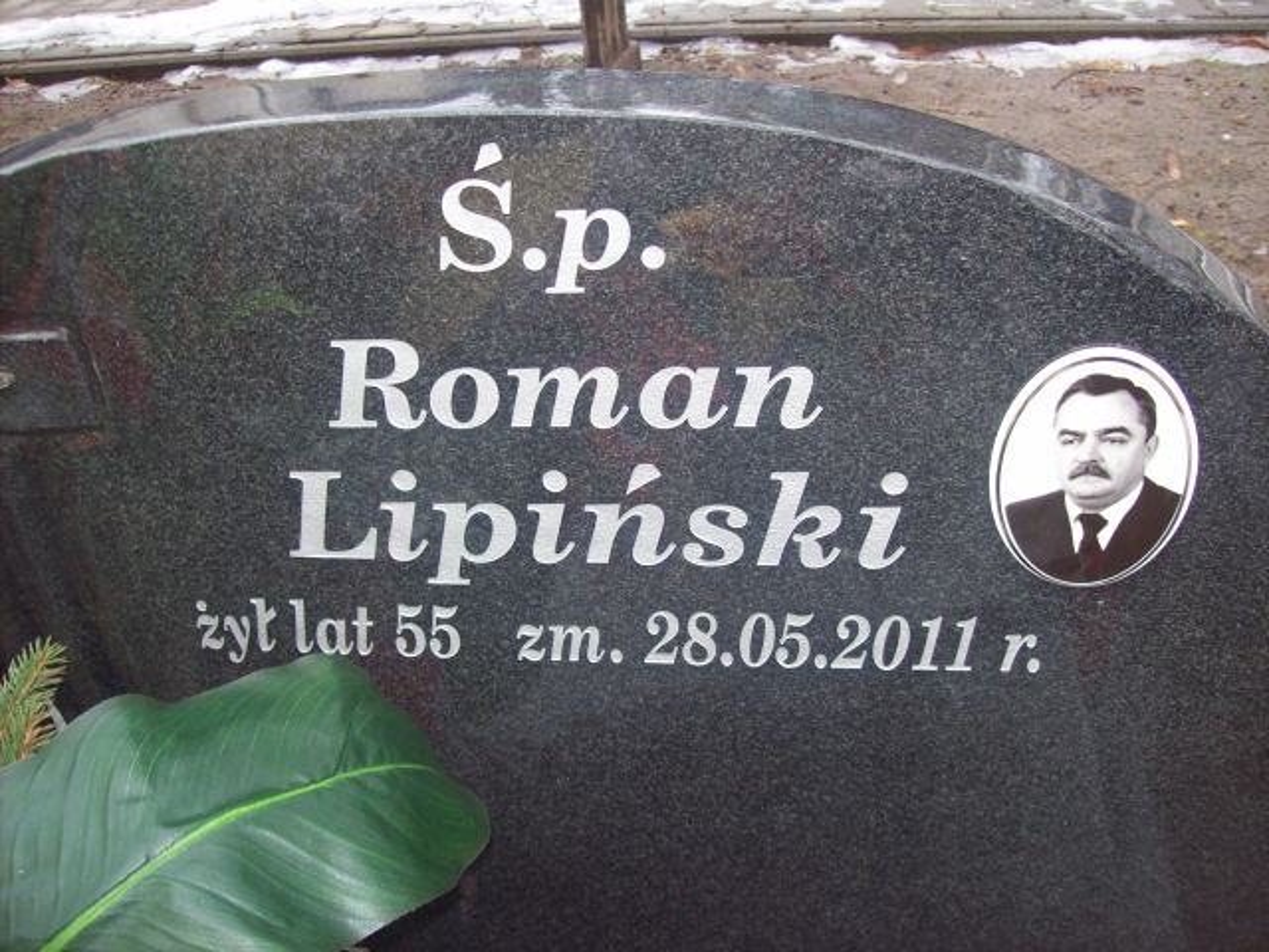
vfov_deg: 39.7
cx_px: 634
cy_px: 476
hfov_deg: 51.4
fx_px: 1320
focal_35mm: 36
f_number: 2.7
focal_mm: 6
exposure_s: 1/64
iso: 80
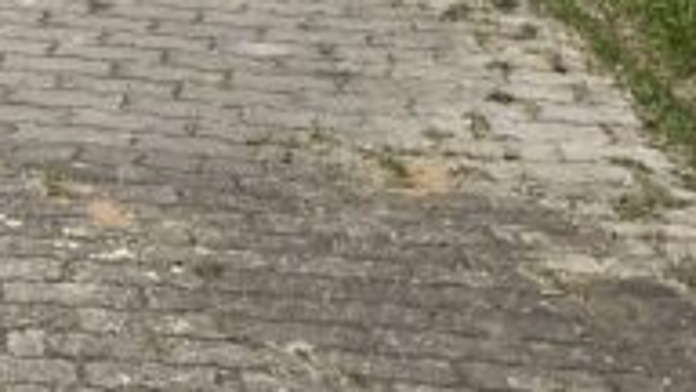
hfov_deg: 13.3
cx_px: -392
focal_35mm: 151
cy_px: -704
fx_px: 2787
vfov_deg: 7.3
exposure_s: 1/5076
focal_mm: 5.1
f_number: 1.6
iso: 50
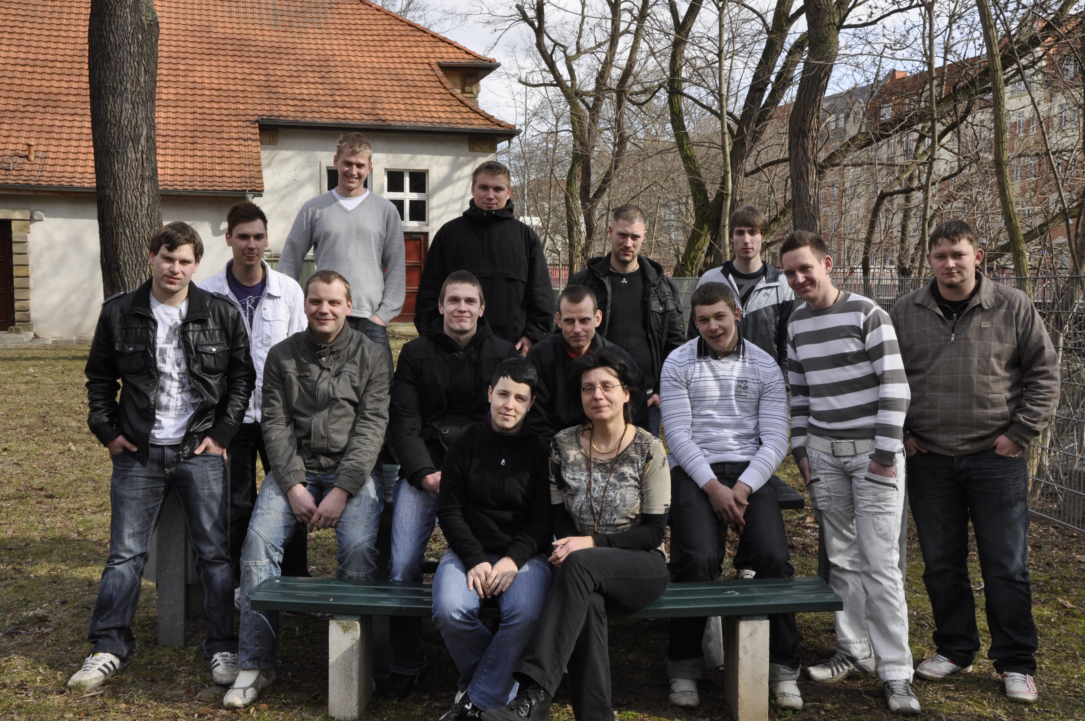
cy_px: 360
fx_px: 1174
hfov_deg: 49.6
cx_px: 542
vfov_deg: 34.1
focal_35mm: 39
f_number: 13
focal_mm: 26
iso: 400
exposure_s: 1/200
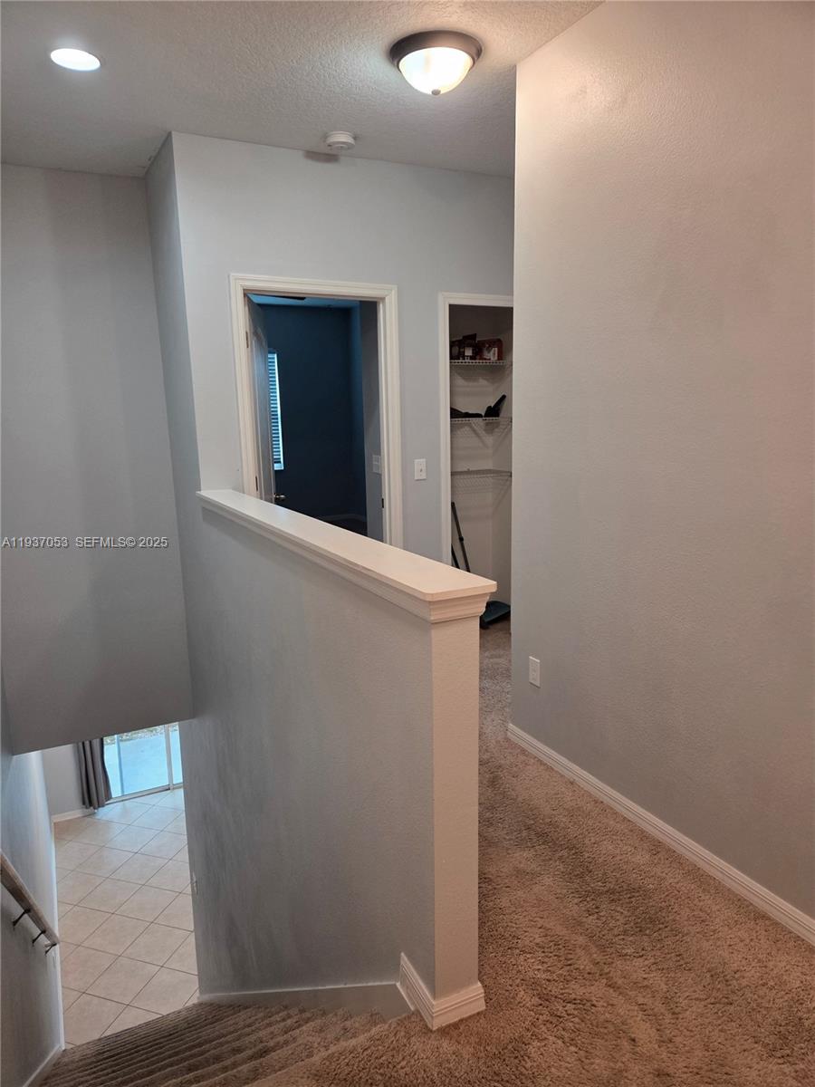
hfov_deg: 58.9
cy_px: 544
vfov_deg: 73.9
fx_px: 722
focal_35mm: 23
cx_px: 408
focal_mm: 5.4
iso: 320
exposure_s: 1/120
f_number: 1.8
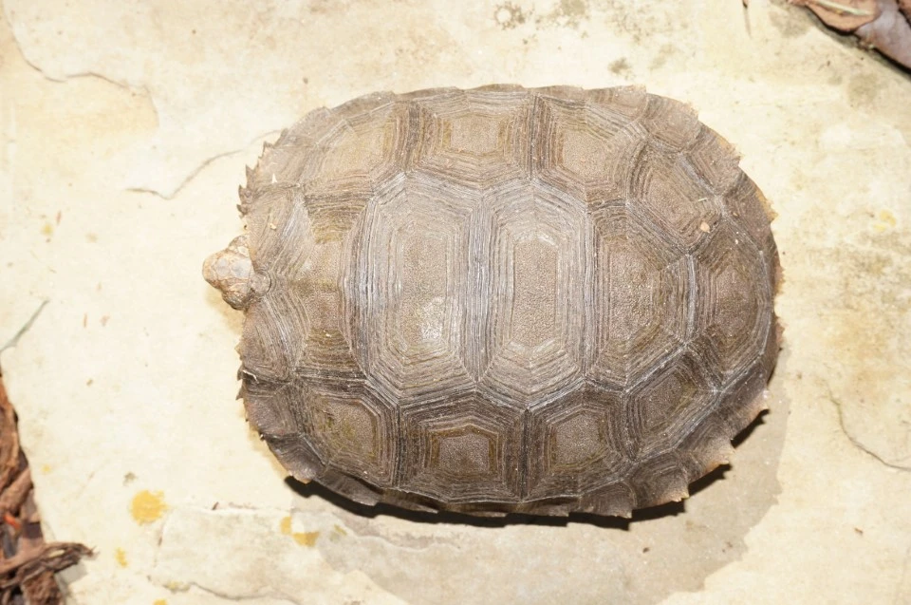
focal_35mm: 44
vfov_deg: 30.8
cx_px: 456
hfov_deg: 45.0
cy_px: 302
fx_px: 1099
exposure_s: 1/100
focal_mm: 29
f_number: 9
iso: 100
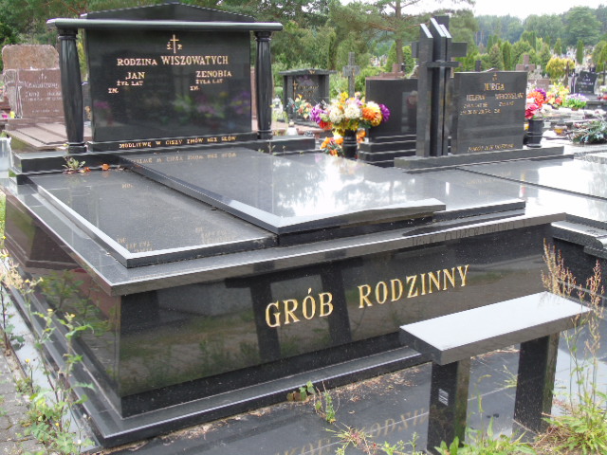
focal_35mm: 40
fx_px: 701
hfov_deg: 46.8
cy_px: 228
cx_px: 304
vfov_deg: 36.0
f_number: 3.9
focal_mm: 7.1
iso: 80
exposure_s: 1/40
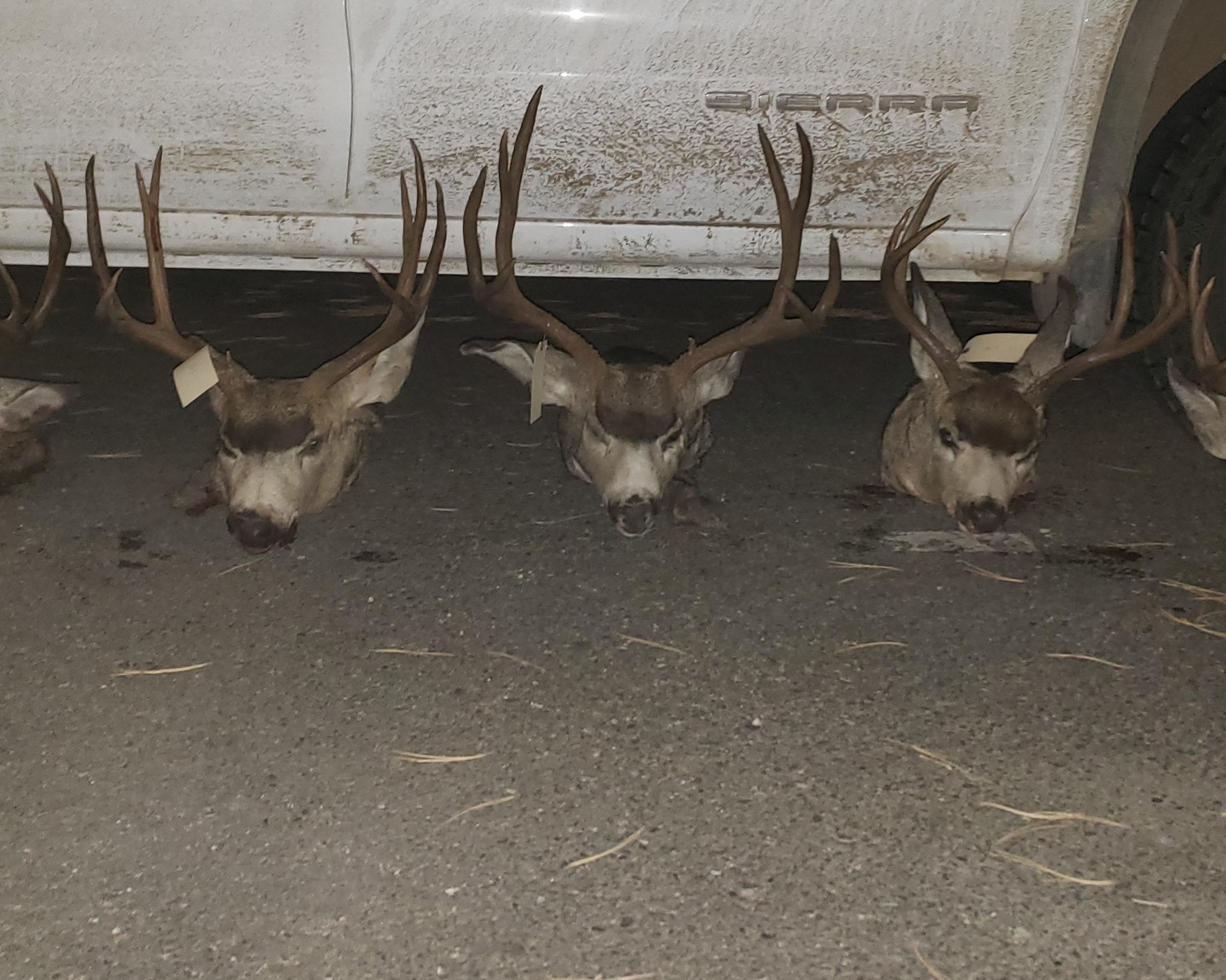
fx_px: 1741
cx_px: 666
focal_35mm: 48
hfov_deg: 38.8
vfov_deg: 31.3
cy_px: 383
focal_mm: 4.3
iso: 160
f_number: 1.5
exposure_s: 1/10
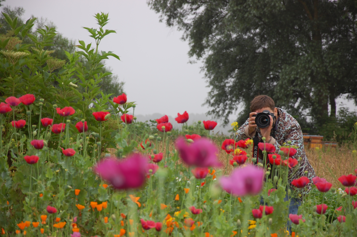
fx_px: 1560
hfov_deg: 13.1
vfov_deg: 8.7
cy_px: 118
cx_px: 178
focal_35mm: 158
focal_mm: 105
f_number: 7.1
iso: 200
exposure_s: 1/125
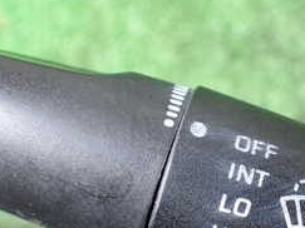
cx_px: 247
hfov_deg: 25.8
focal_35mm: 74
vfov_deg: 19.6
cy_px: 193
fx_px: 652
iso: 800
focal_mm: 5.4
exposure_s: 1/125
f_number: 2.3
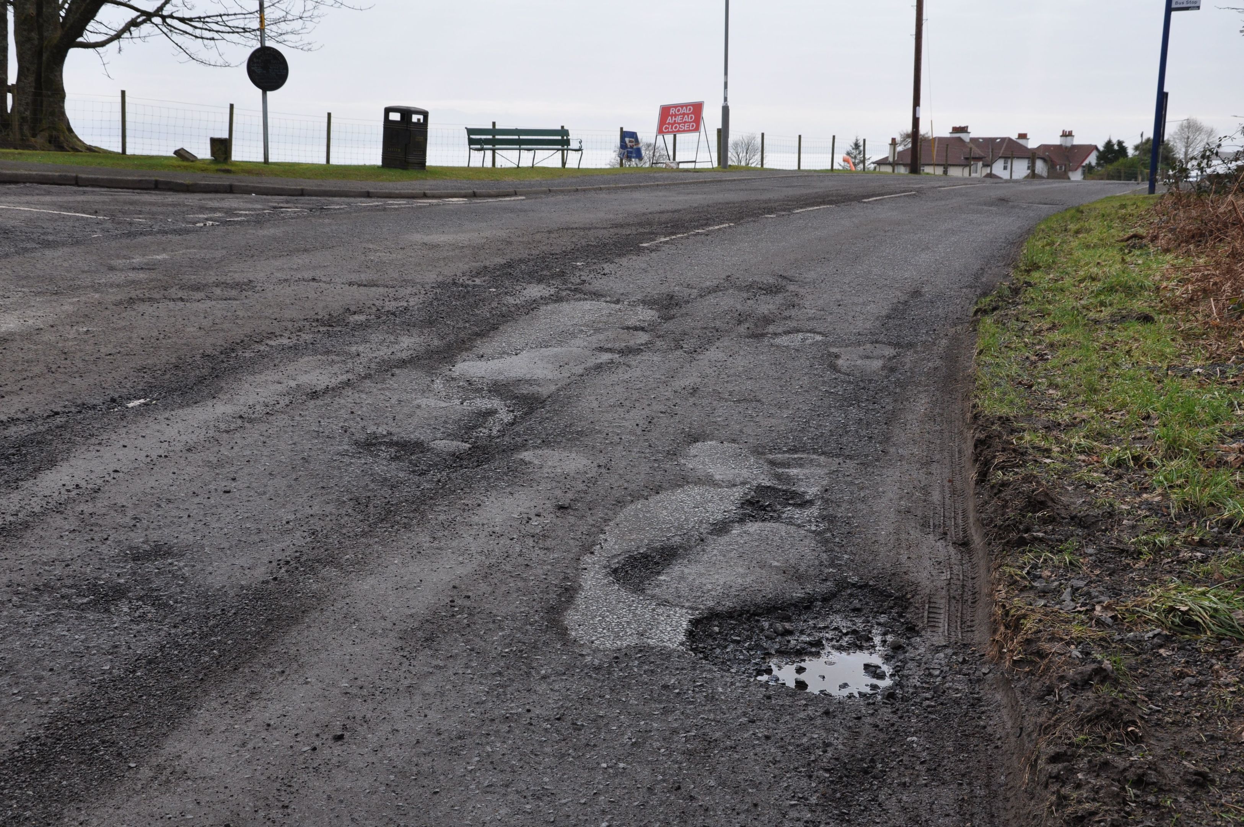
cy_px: 414
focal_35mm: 48
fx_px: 1657
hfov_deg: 41.2
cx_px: 622
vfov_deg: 28.0
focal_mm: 32
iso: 400
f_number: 8
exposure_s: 1/250
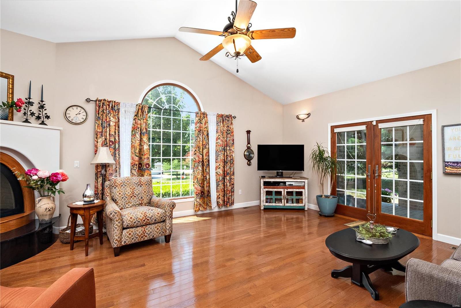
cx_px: 230
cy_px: 154
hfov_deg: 96.7
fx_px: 205
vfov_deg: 73.8
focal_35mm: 16
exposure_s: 1/125
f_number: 9
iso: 640
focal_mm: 8
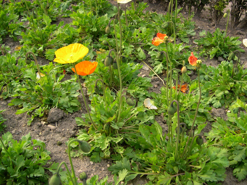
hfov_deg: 49.0
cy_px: 92
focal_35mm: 38
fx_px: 271
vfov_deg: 37.7
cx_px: 124
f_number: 2.8
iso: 100
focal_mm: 8
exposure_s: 1/295
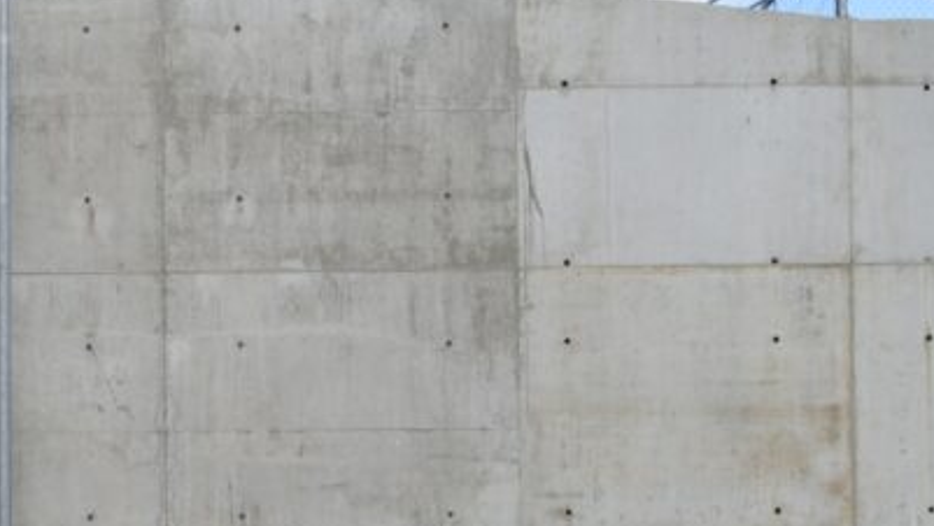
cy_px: 587
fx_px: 1982
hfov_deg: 25.2
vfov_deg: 14.7
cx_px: -14
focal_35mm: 80
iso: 200
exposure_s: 1/125
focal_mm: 20
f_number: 11
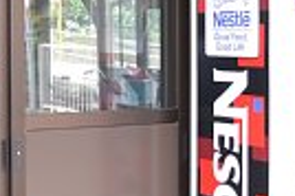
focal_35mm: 109
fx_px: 892
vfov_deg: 12.5
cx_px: 62
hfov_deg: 18.6
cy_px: 31
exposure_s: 1/60
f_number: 4
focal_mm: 7.4
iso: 80
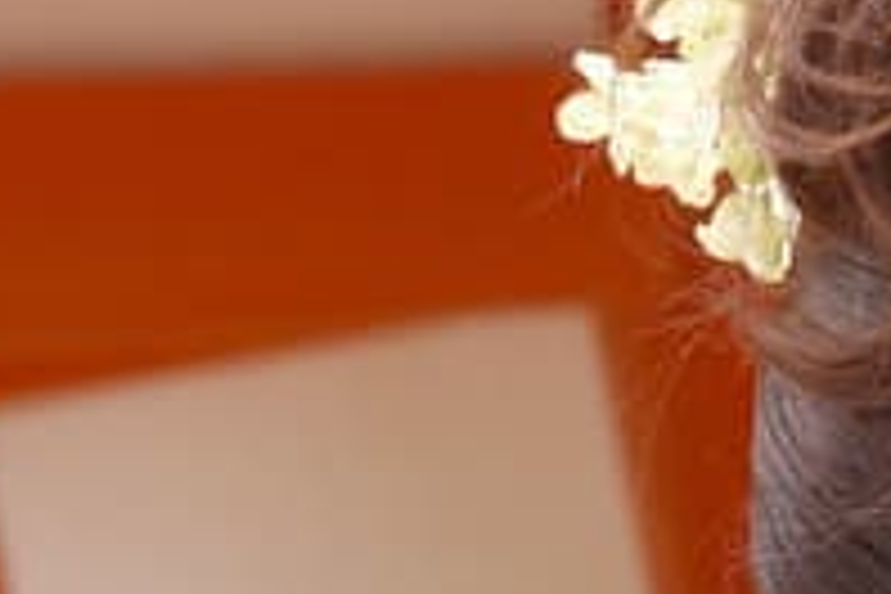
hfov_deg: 3.9
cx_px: 2529
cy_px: 1267
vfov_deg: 2.7
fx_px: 12597
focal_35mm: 509
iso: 800
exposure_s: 1/1000
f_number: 5.6
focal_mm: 70
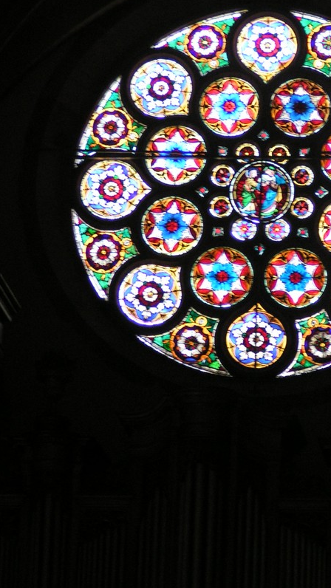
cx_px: 259
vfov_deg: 8.6
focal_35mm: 251
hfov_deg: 4.8
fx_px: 3915
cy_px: 220
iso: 200
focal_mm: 26.3
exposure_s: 1/50
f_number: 3.5
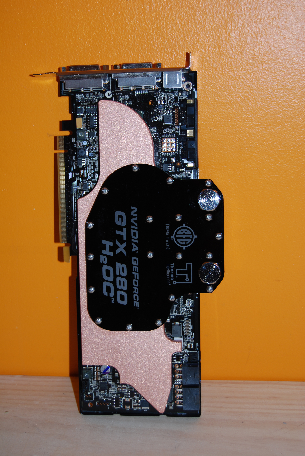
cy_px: 228
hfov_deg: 23.8
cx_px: 152
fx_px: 722
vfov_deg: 35.0
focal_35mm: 57
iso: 100
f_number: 4.8
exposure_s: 1/125
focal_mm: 38
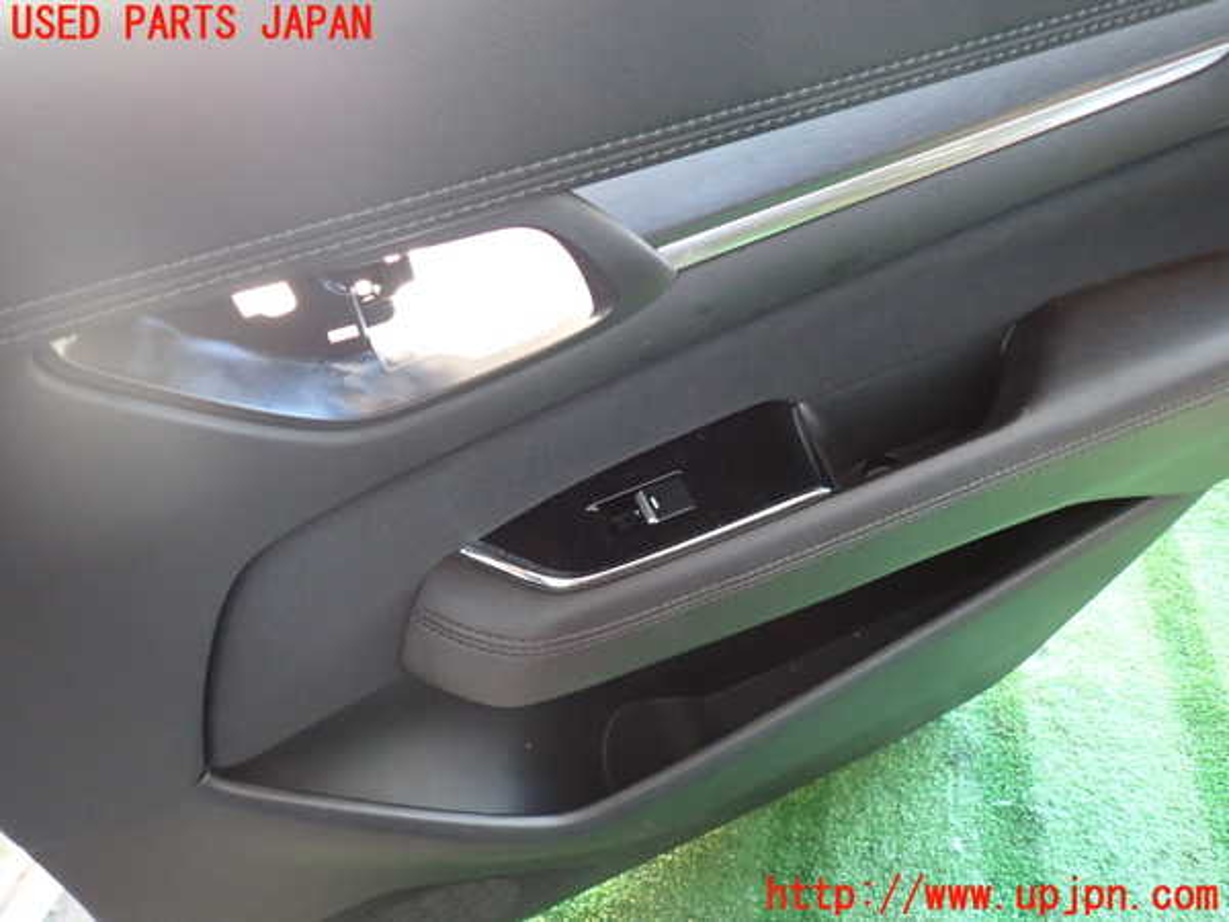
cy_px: 461
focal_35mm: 25
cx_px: 614
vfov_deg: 54.9
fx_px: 888
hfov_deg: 69.4
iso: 640
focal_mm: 4.5
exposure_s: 1/30
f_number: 2
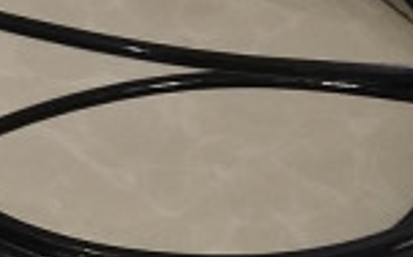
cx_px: -342
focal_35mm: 169
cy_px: 328
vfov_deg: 7.7
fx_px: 1900
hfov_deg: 11.5
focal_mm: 3.95
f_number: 1.8
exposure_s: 1/33.3
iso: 518
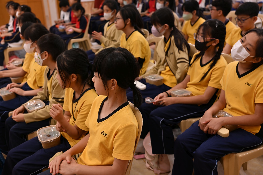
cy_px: 88
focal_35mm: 40
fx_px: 292
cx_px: 132
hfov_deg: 48.4
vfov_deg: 33.4
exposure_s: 1/125
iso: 500
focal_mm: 40
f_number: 4
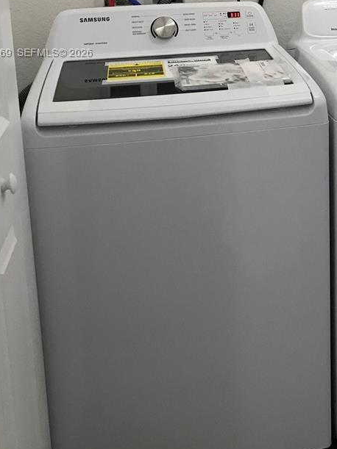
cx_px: 287
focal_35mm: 55
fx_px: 714
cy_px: 54
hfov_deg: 25.9
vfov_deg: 33.3
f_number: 1.8
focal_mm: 3.99
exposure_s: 1/30
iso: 40
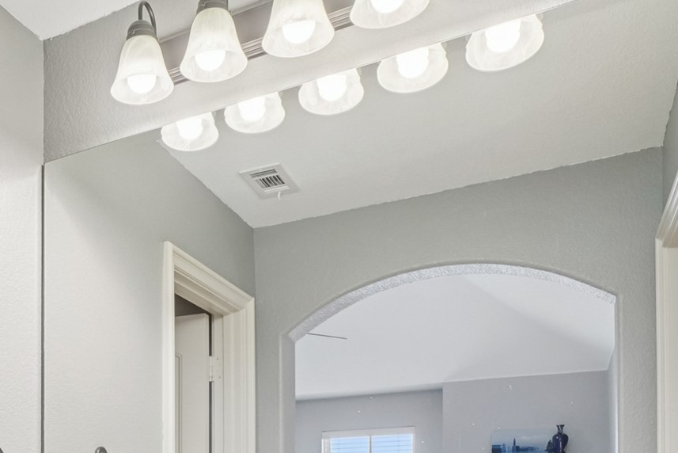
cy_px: 521
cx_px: 87
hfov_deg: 46.5
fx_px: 716
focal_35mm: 38
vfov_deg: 30.6
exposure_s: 1/20
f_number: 8
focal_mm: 10
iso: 400
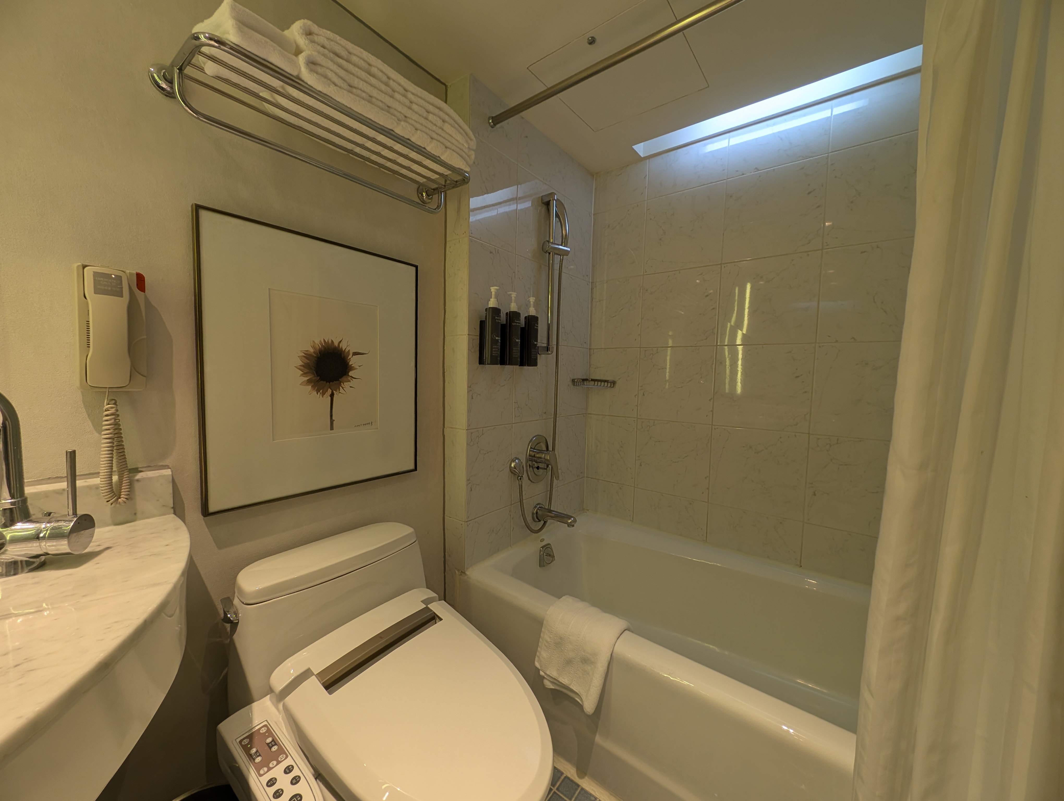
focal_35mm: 12
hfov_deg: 110.5
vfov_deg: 94.6
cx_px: 532
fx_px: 369
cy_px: 400
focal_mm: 2.23
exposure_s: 1/120
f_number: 1.95
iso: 69
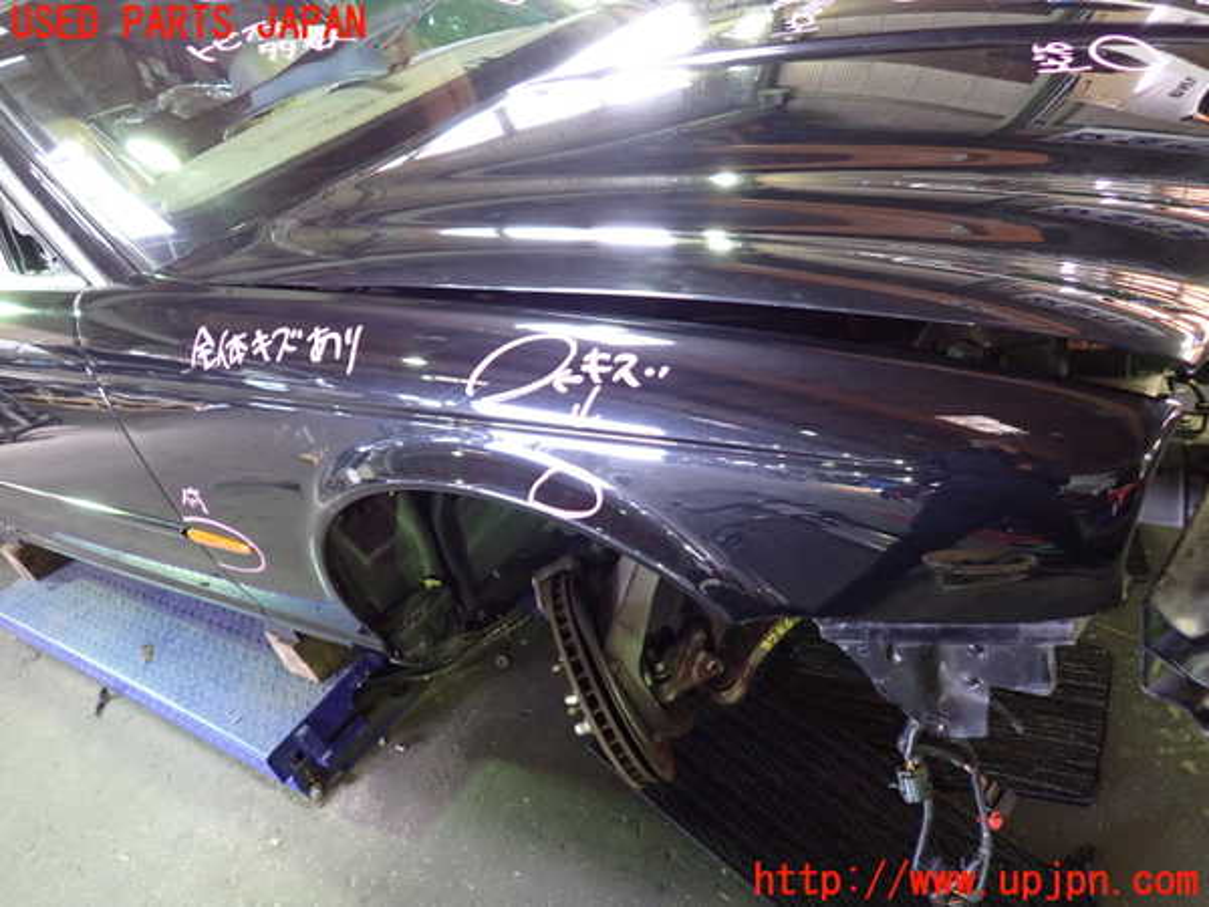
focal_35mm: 25
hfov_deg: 69.4
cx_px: 604
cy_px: 454
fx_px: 873
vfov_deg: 54.9
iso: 800
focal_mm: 4.5
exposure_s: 1/30
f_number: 2
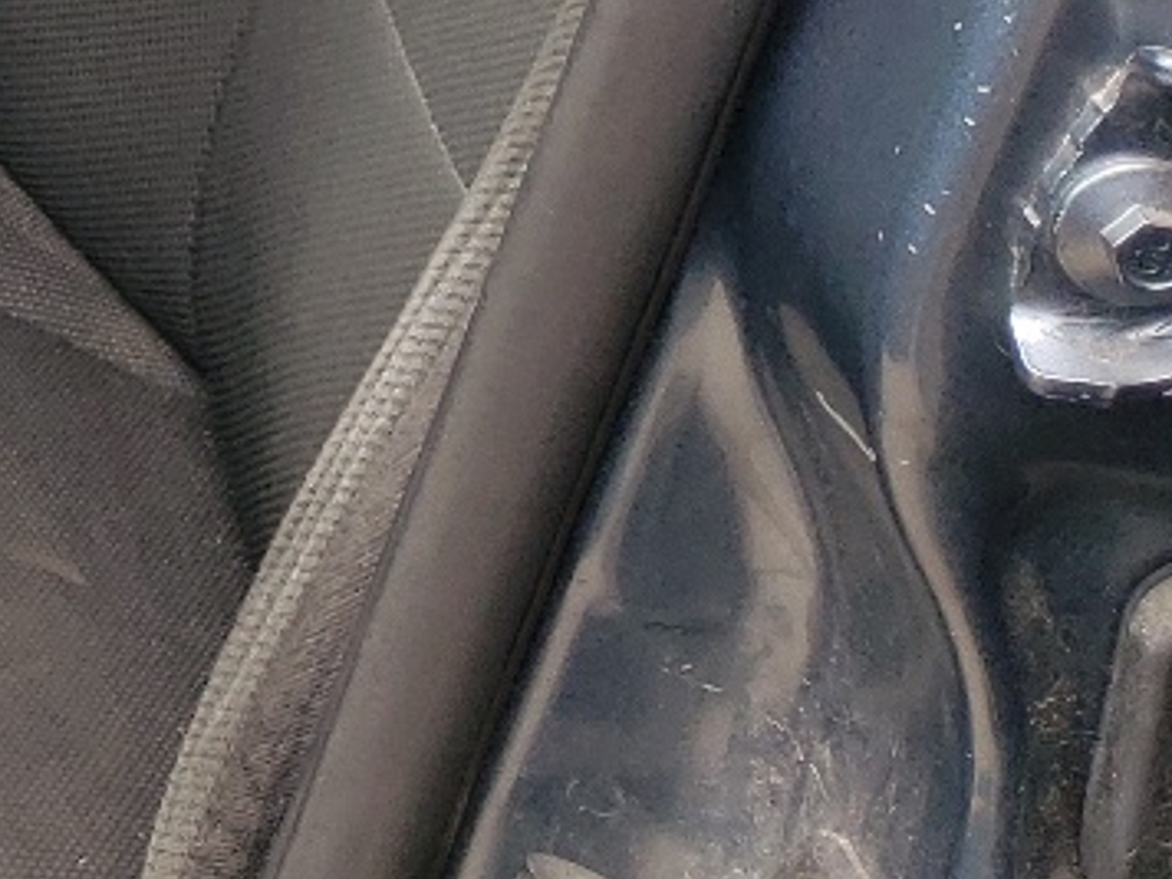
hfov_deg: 13.8
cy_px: -678
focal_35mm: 117
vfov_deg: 11.7
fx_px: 3961
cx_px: -1304
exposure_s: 1/303
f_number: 1.5
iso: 50
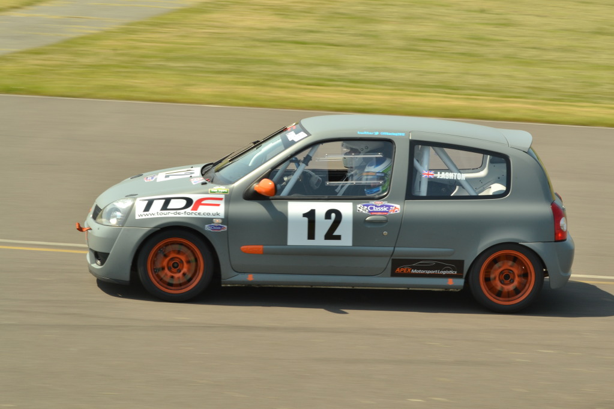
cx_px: 307
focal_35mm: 105
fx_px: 1791
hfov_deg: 19.5
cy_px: 204
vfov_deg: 13.0
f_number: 18
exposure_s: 1/100
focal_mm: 70
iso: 200
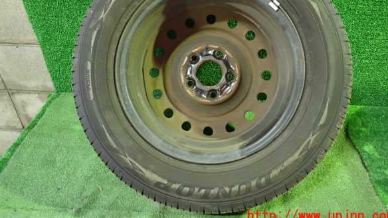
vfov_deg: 41.0
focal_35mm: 28
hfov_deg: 67.9
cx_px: 198
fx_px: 288
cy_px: 75
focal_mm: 4.5
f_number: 2
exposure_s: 1/30
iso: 800
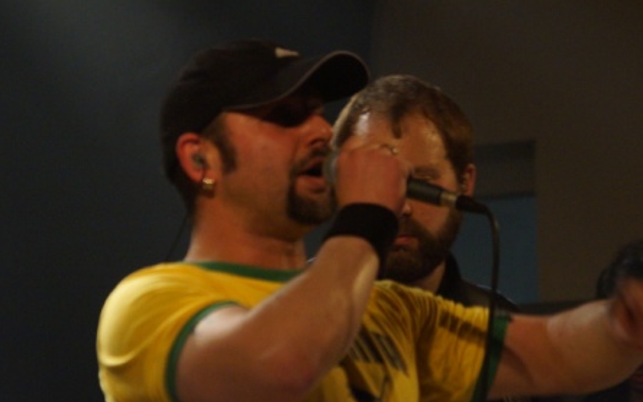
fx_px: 4050
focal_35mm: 231
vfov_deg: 5.7
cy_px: 202
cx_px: 320
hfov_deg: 9.1
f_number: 6.3
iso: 3200
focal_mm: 150
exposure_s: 1/80
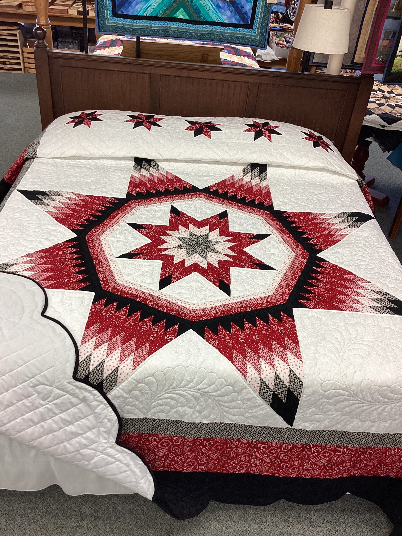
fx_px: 480
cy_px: 268
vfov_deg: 58.4
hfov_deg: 45.4
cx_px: 201
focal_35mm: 31
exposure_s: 1/50
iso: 64
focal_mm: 3.3
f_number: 2.4
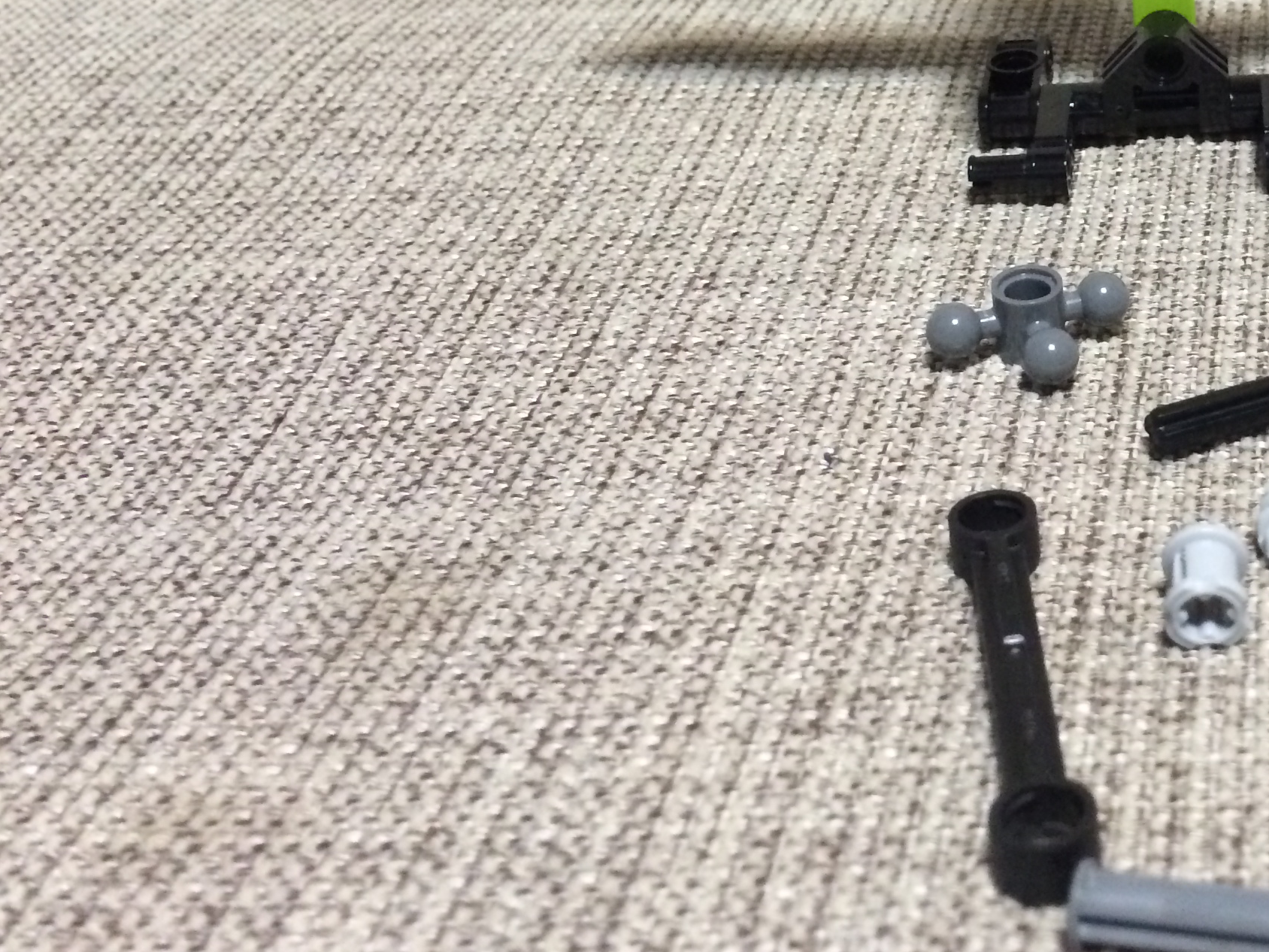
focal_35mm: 58
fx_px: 2126
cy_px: 165
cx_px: 1223
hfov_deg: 31.1
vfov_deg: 24.7
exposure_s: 1/17
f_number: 2.2
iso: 320
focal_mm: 4.12
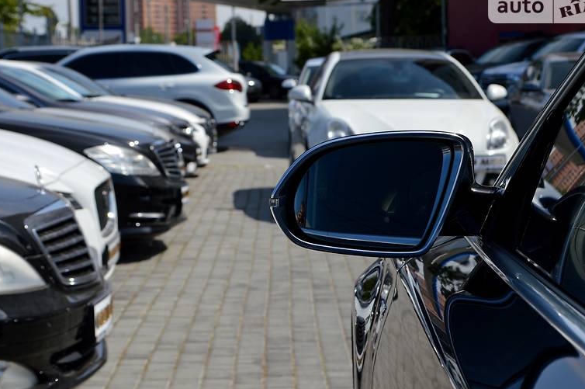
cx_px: 301
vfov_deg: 15.6
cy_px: 187
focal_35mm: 88
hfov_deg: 23.3
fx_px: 1421
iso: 100
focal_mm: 55
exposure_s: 1/320
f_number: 9
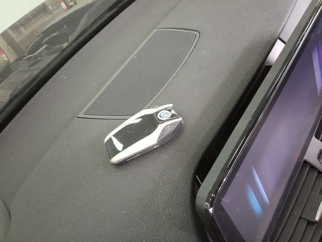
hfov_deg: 63.4
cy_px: 121
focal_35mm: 28
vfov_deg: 49.7
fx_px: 260
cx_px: 161
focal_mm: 2.91
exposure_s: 1/24
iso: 229
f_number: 1.9
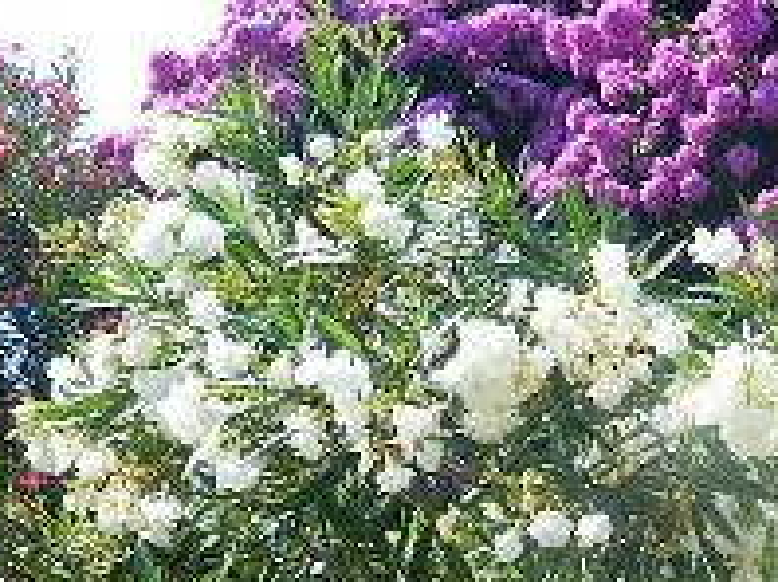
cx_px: 758
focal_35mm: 81
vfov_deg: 17.9
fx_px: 1818
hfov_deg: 23.3
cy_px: 535
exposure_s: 1/500
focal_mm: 4.5
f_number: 3.1
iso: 80
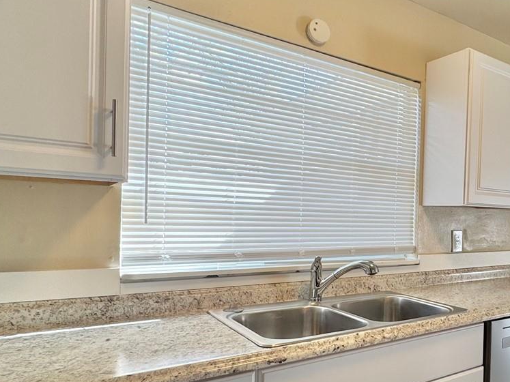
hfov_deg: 55.1
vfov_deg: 46.5
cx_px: 419
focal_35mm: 30
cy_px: 228
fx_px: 442
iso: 50
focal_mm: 2.22
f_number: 2.2
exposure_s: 1/120
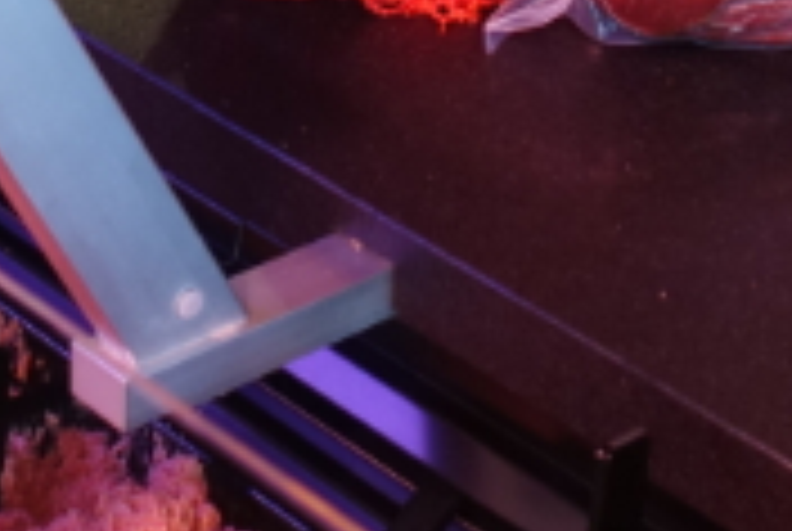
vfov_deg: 8.9
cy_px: -844
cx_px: 518
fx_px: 2997
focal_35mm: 136
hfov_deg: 15.0
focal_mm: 8.8
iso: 125
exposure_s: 1/60
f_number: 2.8
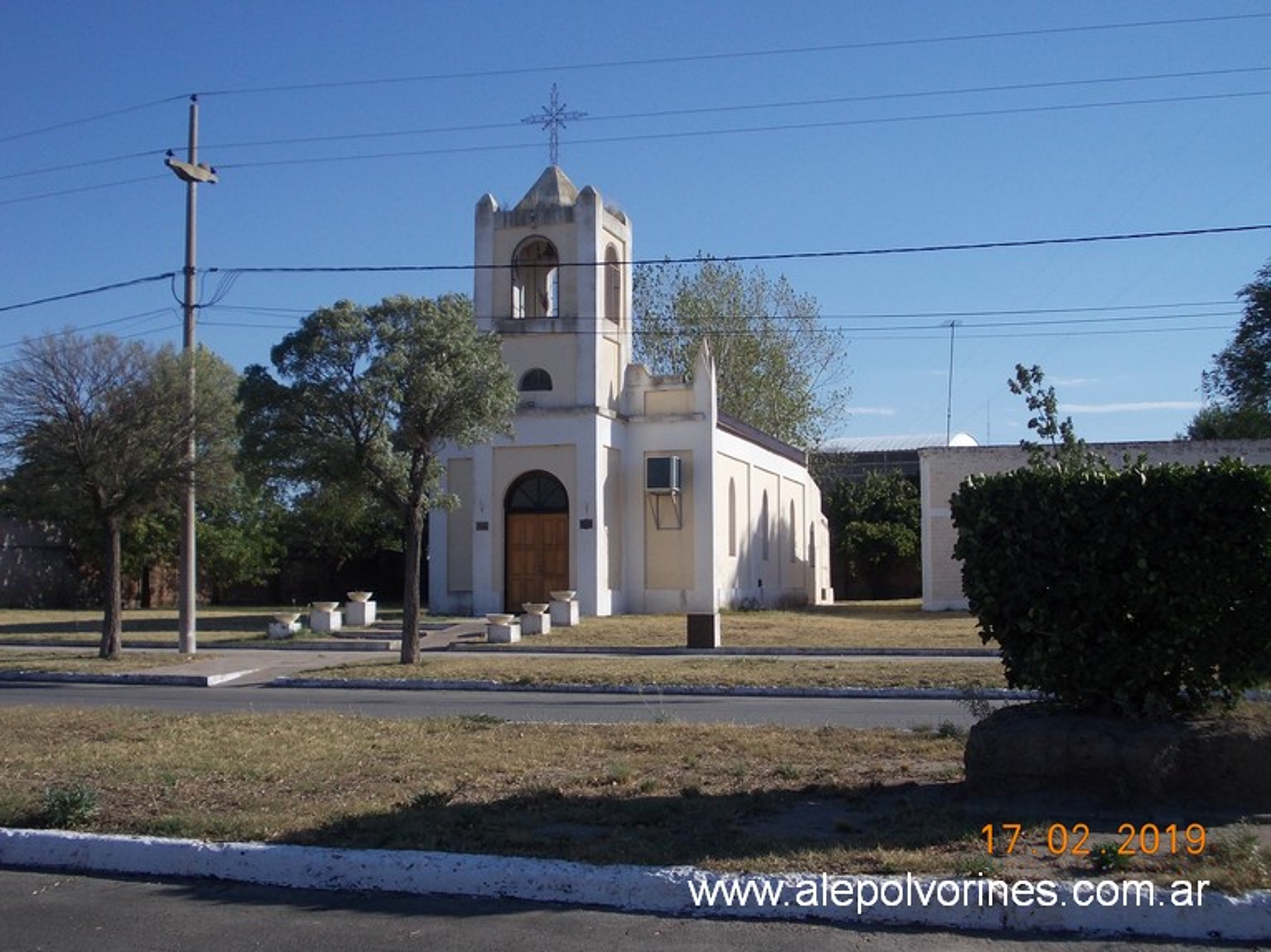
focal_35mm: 43
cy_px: 476
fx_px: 1578
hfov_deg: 43.9
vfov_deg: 33.6
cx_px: 636
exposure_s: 1/320
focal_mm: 6.1
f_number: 6.5
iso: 80
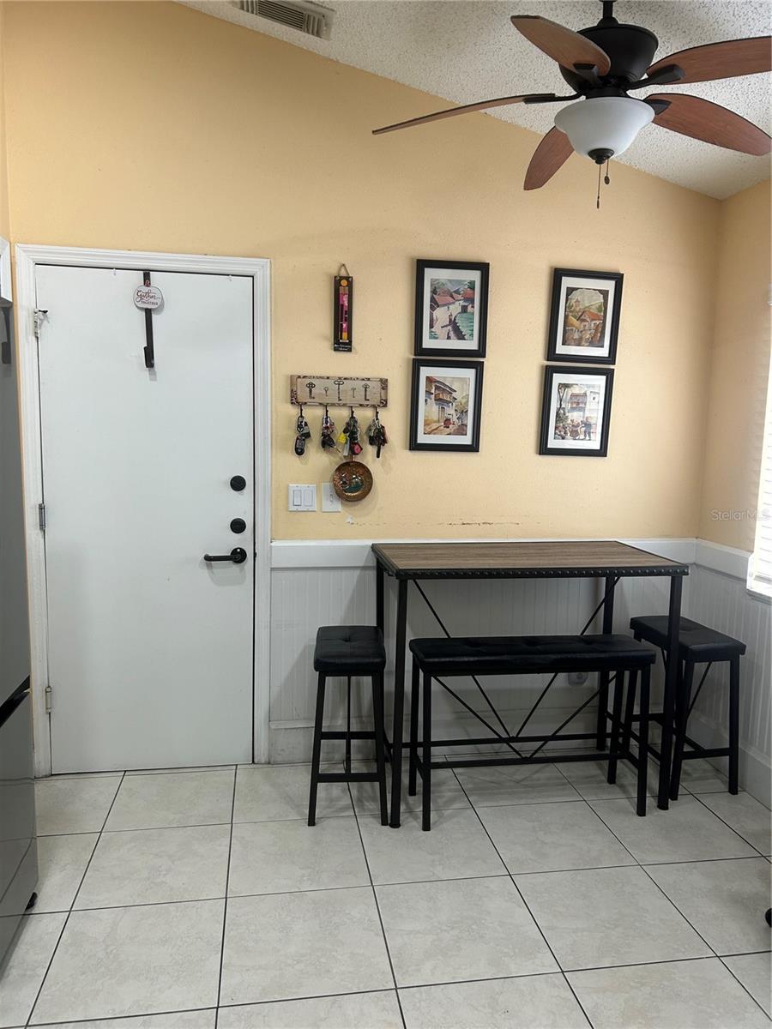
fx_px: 773
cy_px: 514
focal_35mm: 26
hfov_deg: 53.1
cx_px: 386
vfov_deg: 67.3
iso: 80
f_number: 1.5
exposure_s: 1/60
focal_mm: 5.7
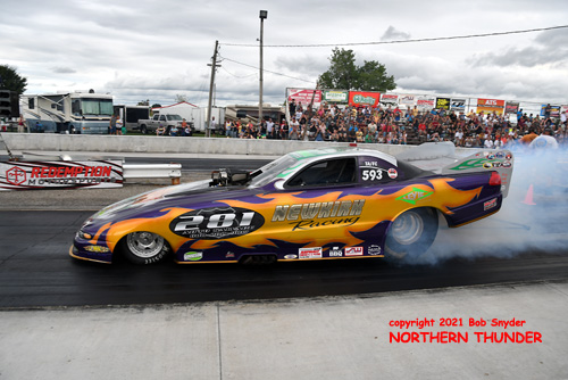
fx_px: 379
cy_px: 190
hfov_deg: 73.7
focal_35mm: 24
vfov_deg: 53.2
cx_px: 284
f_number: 5
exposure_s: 1/800
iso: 250
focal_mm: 16
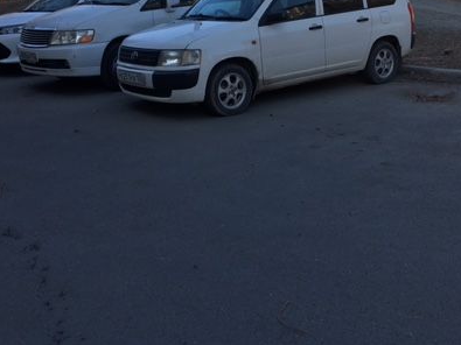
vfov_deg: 30.4
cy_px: 86
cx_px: 278
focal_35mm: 47
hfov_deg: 40.3
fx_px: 626
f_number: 2.2
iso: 25
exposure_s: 1/565
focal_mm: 4.15
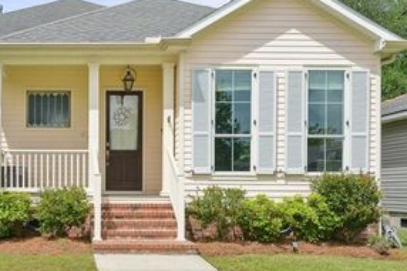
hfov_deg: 38.6
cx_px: 71
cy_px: 129
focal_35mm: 49
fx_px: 553
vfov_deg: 27.5
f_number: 13
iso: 400
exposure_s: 1/500
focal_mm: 28
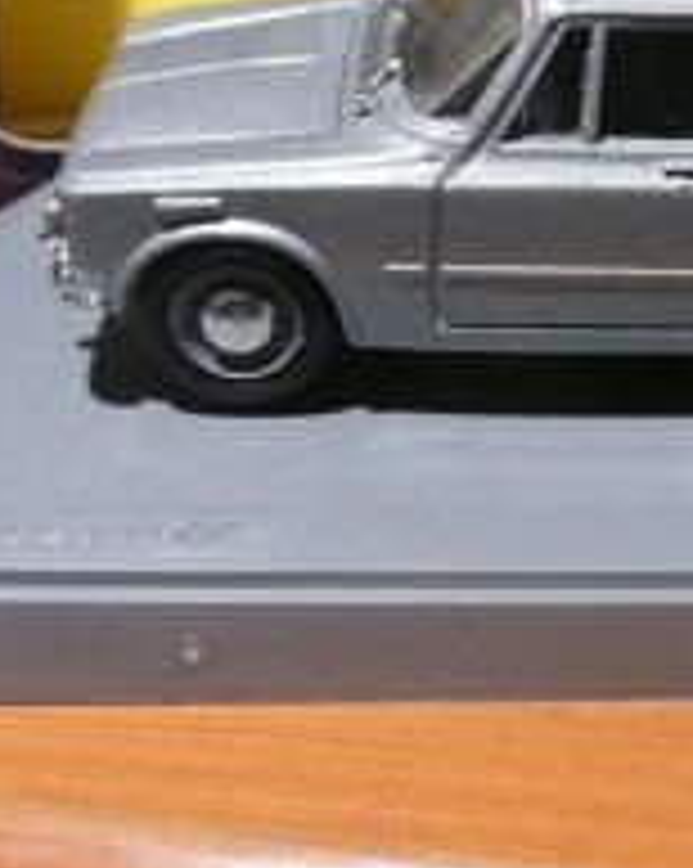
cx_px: 558
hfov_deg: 20.7
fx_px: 1875
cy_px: 216
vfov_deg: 25.8
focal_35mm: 73
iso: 400
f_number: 3.4
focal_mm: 4.9
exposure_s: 1/40
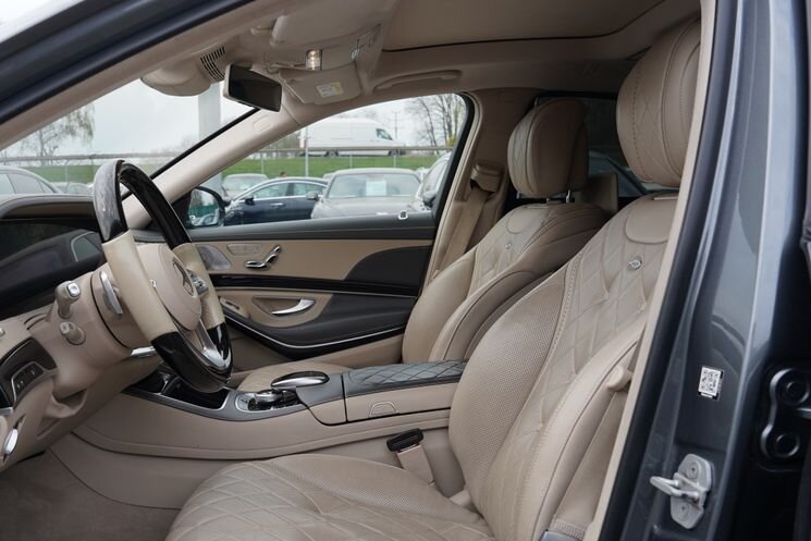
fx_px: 744
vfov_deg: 39.8
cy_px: 328
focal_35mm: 33
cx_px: 296
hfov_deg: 56.4
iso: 100
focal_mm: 24
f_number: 6.3
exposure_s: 1/160
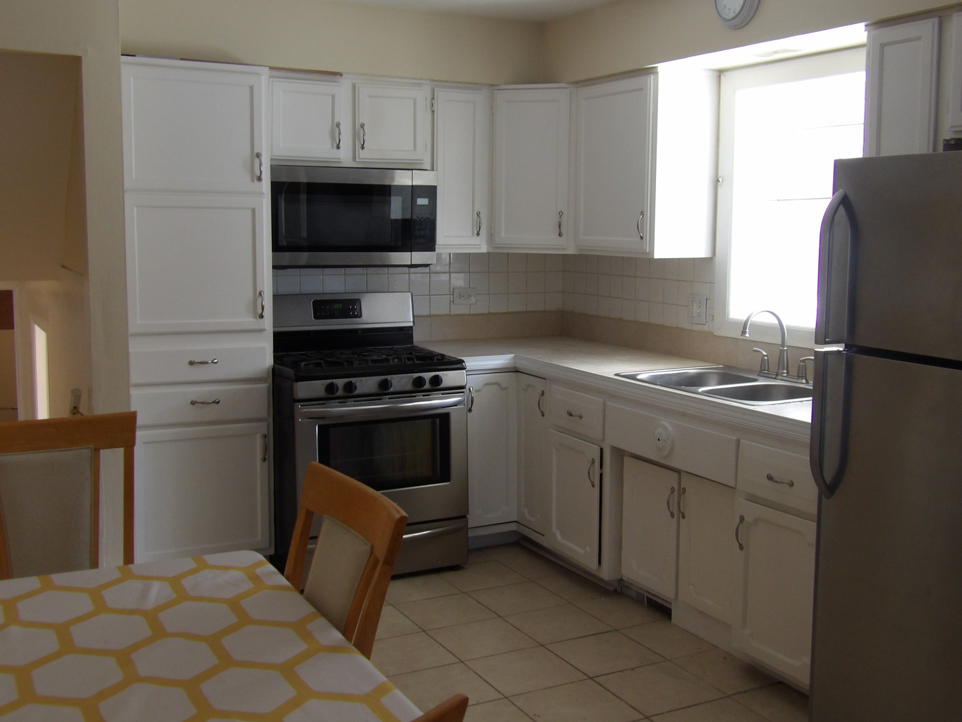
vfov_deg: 36.8
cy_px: 361
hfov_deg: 47.9
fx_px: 1084
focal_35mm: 39
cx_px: 481
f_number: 3.7
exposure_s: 1/22
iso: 200
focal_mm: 7
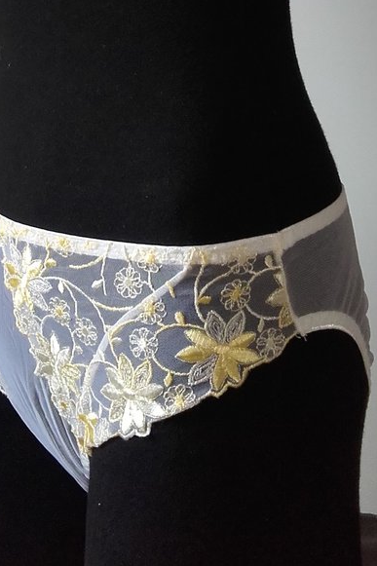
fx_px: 1163
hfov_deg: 18.3
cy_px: 0
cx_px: 87
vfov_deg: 26.0
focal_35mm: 74
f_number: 2.2
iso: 70
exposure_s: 1/50
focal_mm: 3.31
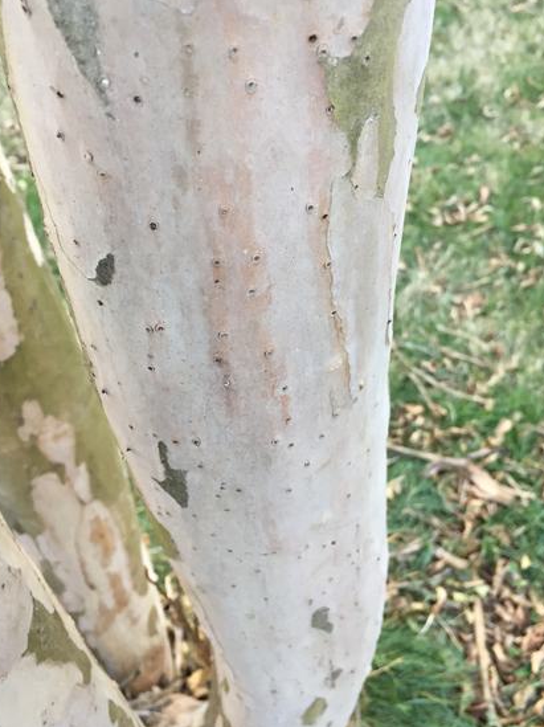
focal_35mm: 37
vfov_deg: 50.1
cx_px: 285
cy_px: 328
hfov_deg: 38.6
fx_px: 776
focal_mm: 4.15
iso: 32
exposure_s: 1/40
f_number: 2.2
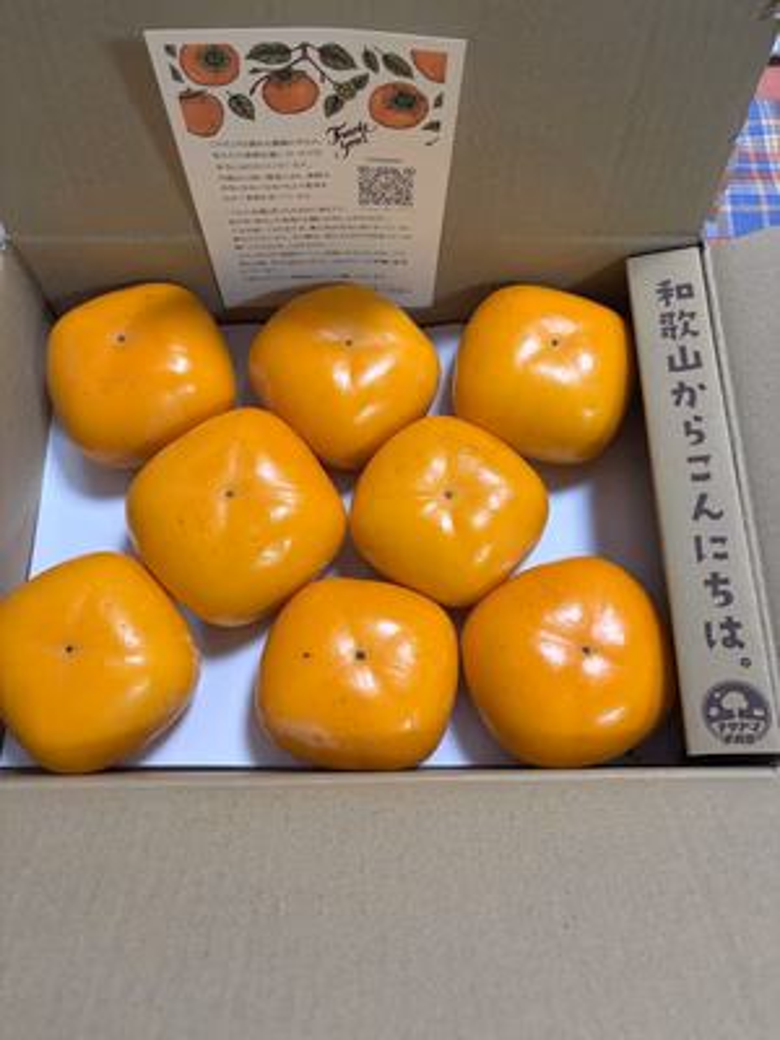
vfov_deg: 67.3
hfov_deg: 53.1
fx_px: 781
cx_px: 390
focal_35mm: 26
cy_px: 520
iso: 80
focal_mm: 5.96
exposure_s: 1/60
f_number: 1.6
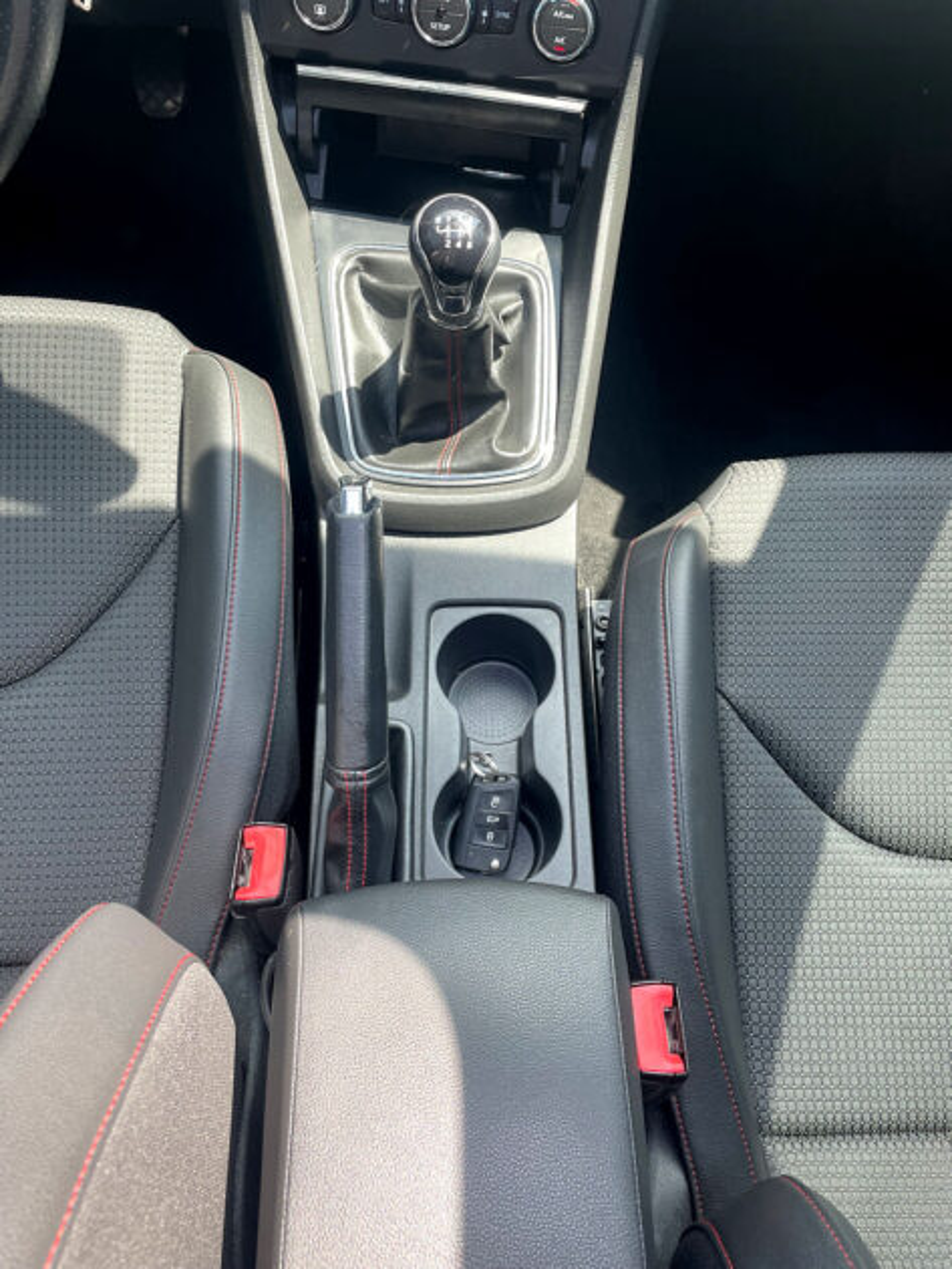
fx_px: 953
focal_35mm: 26
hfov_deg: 53.1
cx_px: 476
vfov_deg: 67.3
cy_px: 634
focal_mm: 4.2
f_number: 1.6
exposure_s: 1/162
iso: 50
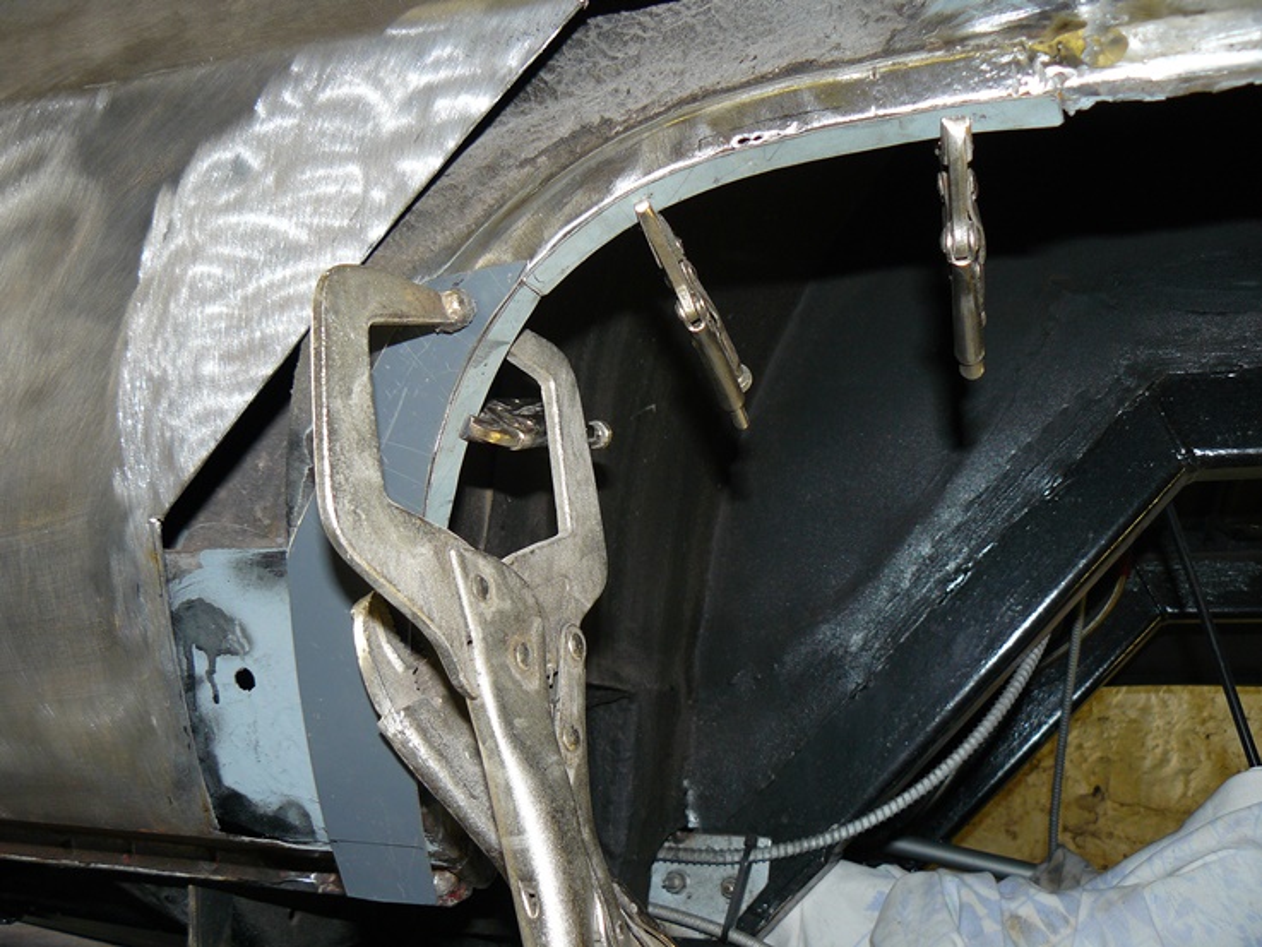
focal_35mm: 36
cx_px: 631
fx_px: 1313
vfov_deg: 39.7
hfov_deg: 51.3
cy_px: 474
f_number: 2.8
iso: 100
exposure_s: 1/30
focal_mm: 6
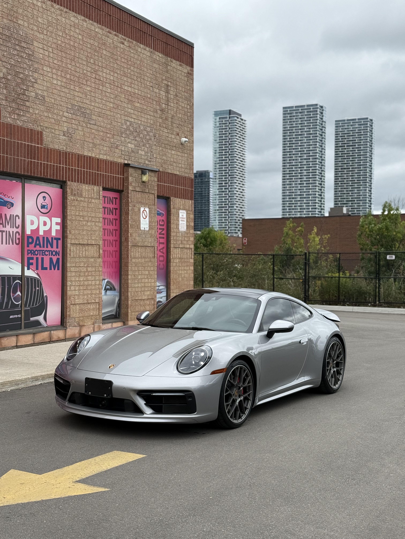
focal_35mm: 48
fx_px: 749
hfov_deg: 30.3
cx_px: 202
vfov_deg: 39.7
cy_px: 270
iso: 64
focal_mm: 6.76
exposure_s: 1/4098
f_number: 1.78
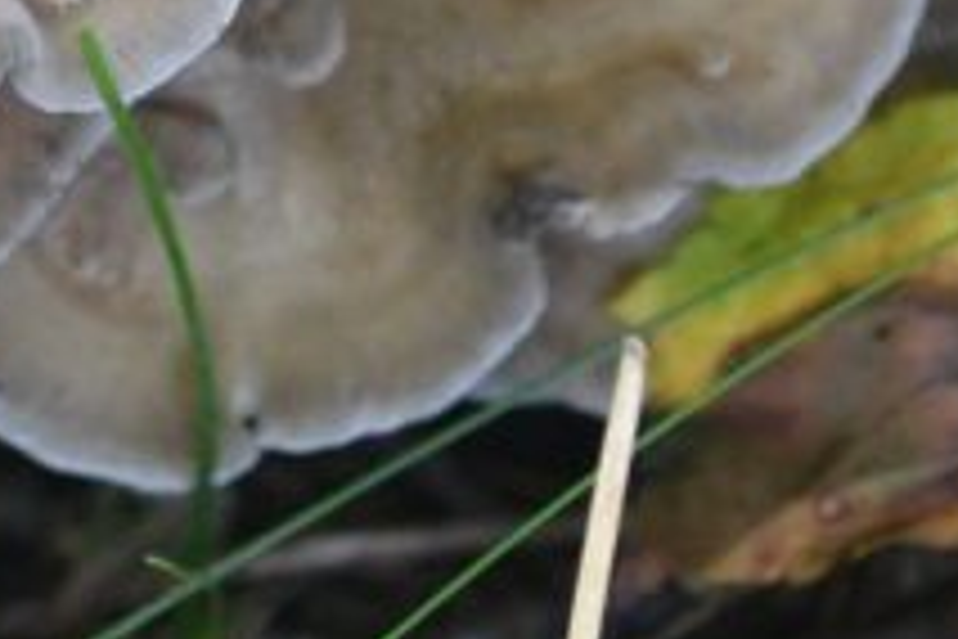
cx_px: -13
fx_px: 21862
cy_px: -1017
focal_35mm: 822
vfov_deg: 1.7
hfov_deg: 2.5
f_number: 4.8
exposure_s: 1/60
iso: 640
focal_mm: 105
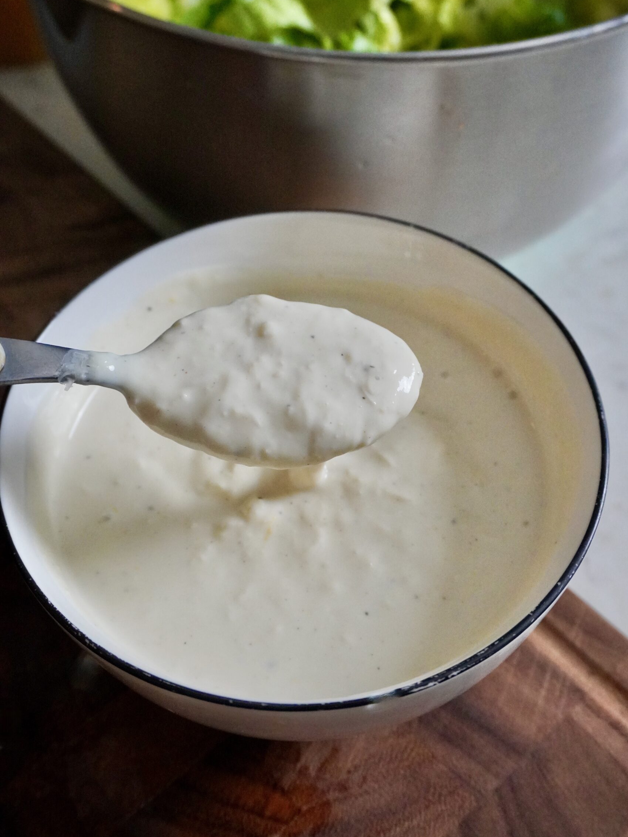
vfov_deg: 49.5
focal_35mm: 38
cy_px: 427
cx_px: 316
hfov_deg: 38.1
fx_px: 908
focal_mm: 23
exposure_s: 1/1000
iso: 2500
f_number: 5.6
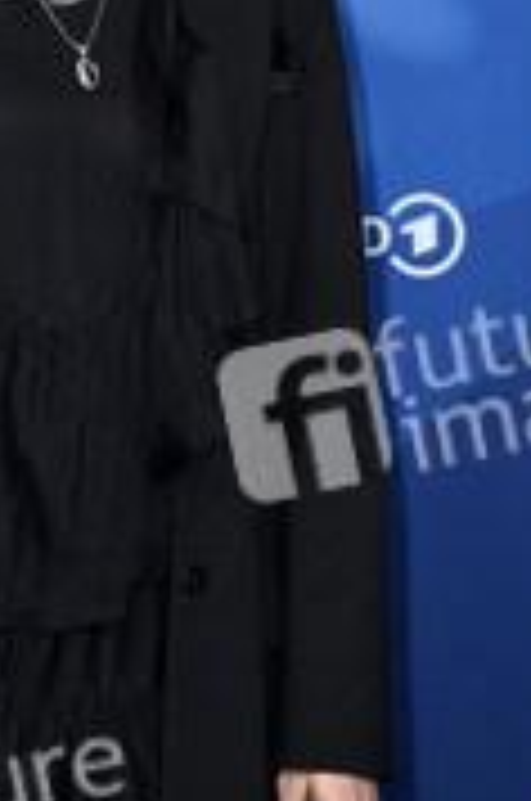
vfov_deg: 9.1
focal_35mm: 225
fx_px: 4997
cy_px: 171
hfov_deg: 6.1
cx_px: 40
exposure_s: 1/250
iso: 800
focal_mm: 100
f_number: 5.6
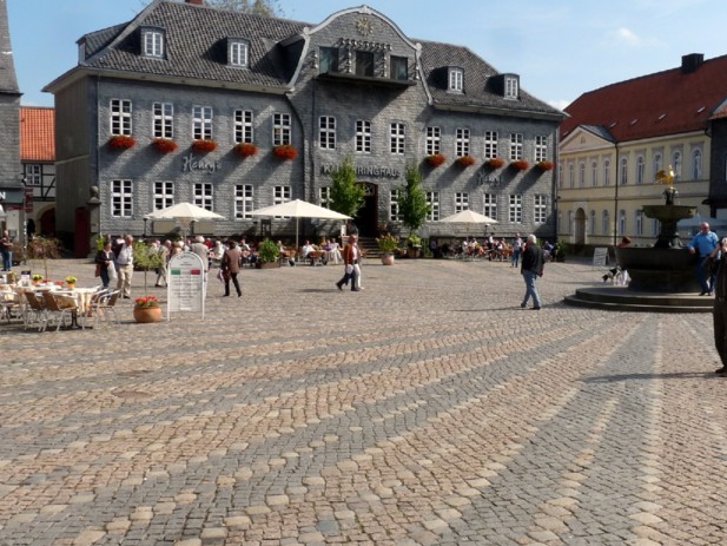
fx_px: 882
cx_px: 490
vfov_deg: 34.4
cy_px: 287
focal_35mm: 42
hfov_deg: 44.1
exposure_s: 1/400
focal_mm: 4.8
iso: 100
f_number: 5.6
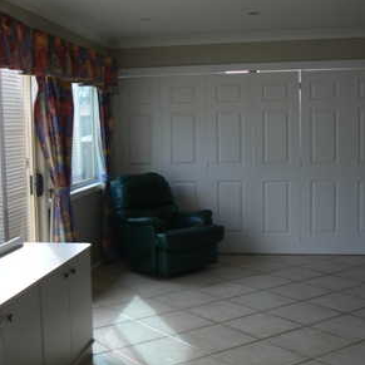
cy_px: 197
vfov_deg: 34.7
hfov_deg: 34.4
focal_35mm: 49
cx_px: 130
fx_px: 585
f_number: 2.8
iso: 80
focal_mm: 6
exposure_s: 1/30
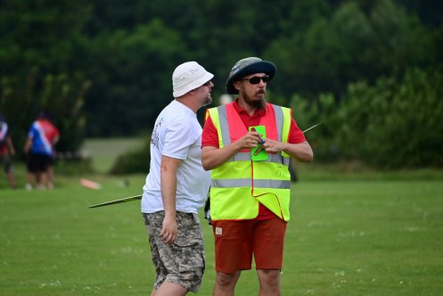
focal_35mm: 400
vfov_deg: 3.4
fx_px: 4925
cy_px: 148
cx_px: 222
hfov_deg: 5.2
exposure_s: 1/2500
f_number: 6.3
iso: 1250
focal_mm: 400
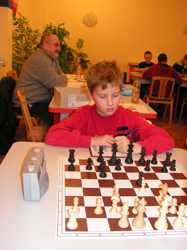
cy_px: 125
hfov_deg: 39.7
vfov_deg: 51.4
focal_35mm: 36
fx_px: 259
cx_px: 94
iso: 200
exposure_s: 1/40
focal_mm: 6
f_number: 3.2
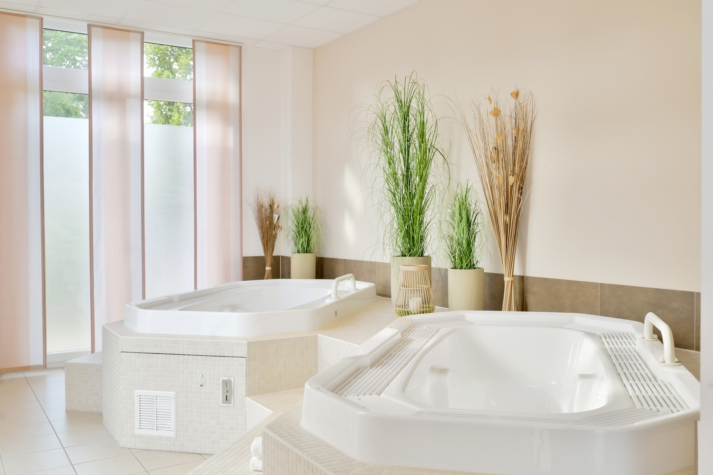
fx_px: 693
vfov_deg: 37.8
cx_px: 356
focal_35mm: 35
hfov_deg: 54.5
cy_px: 238
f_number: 7.1
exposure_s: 1/20
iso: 200
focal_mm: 35
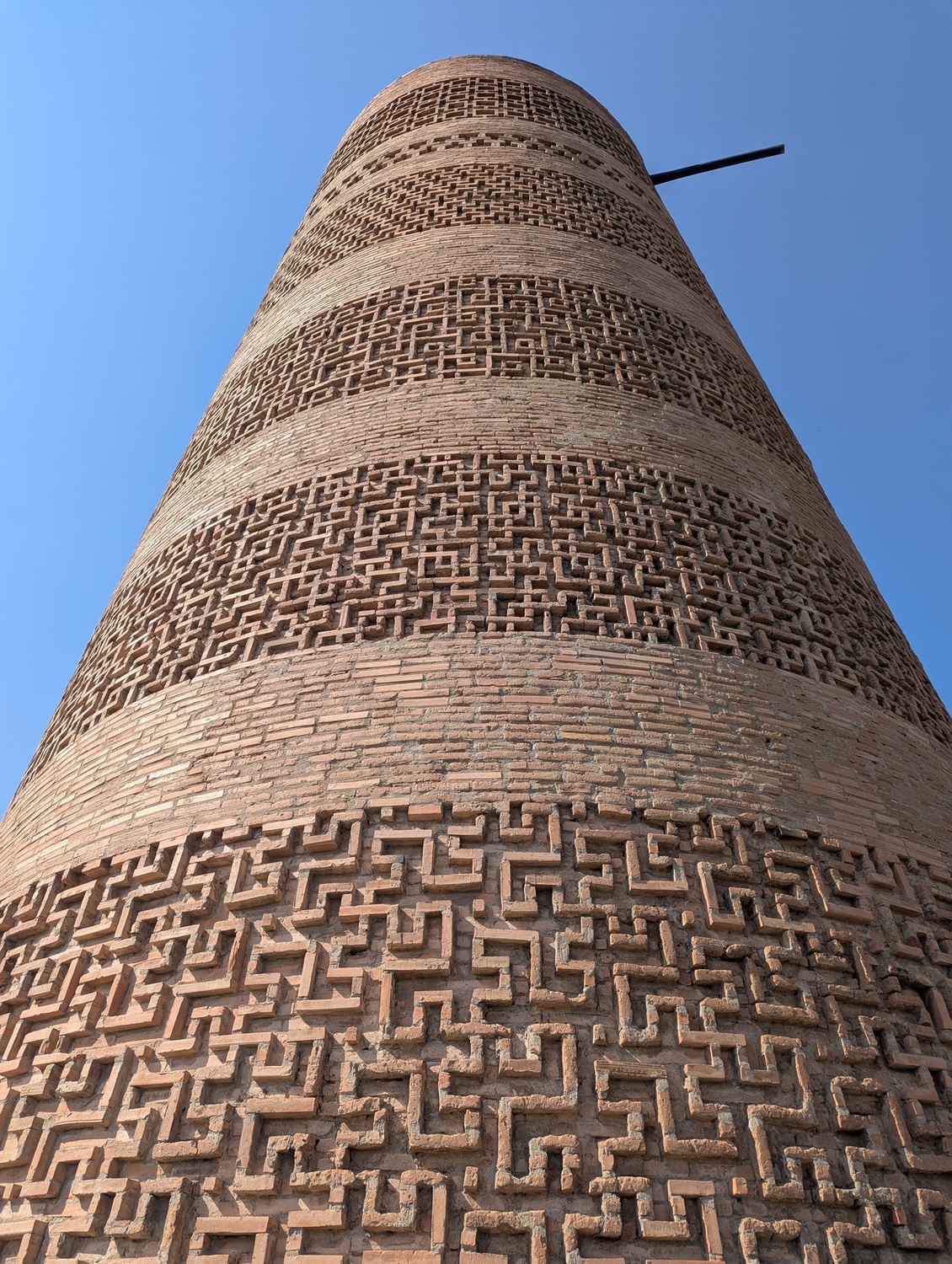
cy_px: 632
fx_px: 878
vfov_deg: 71.5
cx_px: 476
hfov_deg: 57.0
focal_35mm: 24
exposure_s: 1/1742
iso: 45
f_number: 1.85
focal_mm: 6.81
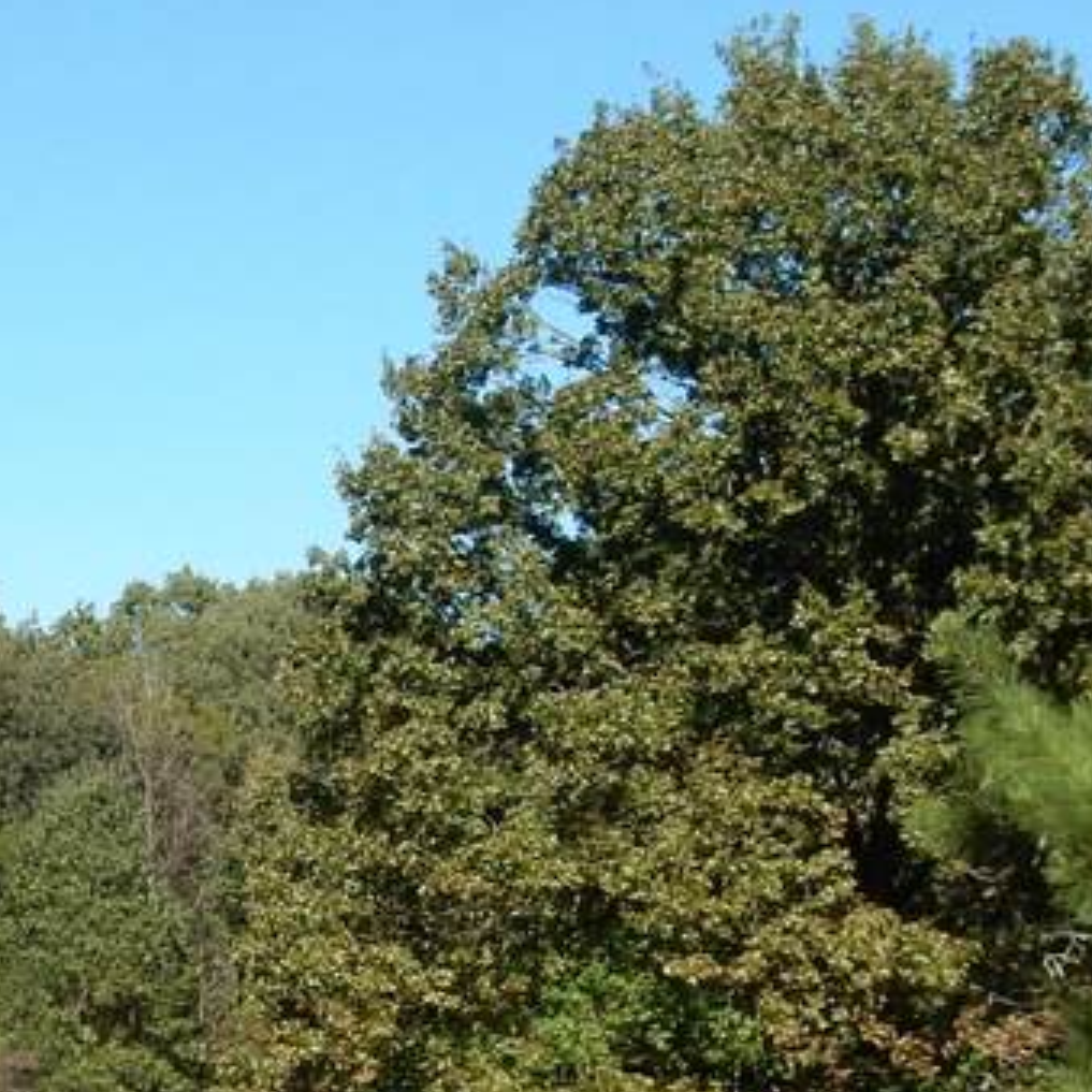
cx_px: 142
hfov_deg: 14.4
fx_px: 4283
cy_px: 1015
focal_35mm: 120
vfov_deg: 14.4
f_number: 4
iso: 125
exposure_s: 1/800
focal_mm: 6.4
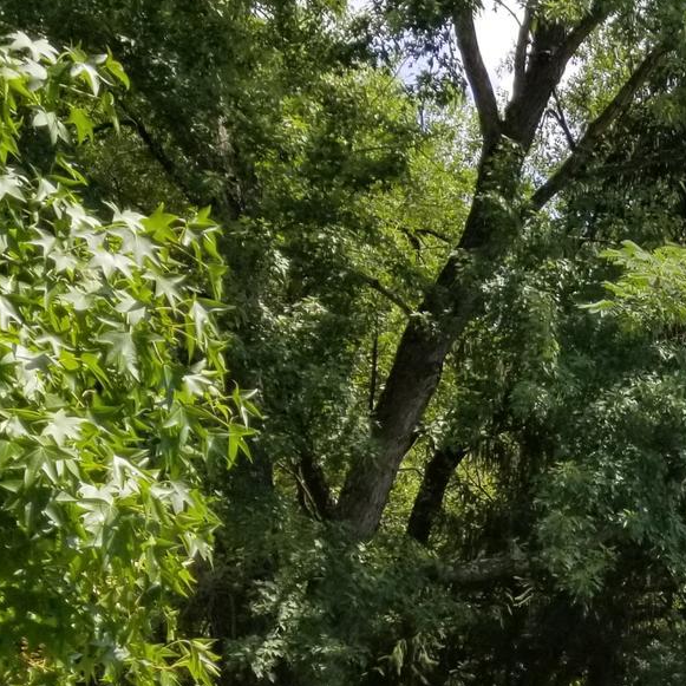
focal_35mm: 81
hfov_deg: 19.6
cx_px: 907
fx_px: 1816
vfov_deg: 19.9
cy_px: 861
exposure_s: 1/1424
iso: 50
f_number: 1.7
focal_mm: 4.25
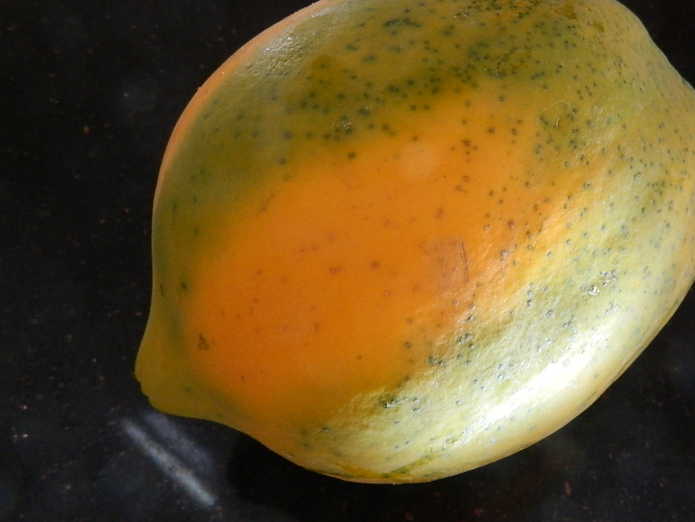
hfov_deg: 54.9
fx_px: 663
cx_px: 425
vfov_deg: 42.9
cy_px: 229
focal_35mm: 33
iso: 400
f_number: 3.1
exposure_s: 1/25
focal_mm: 4.5
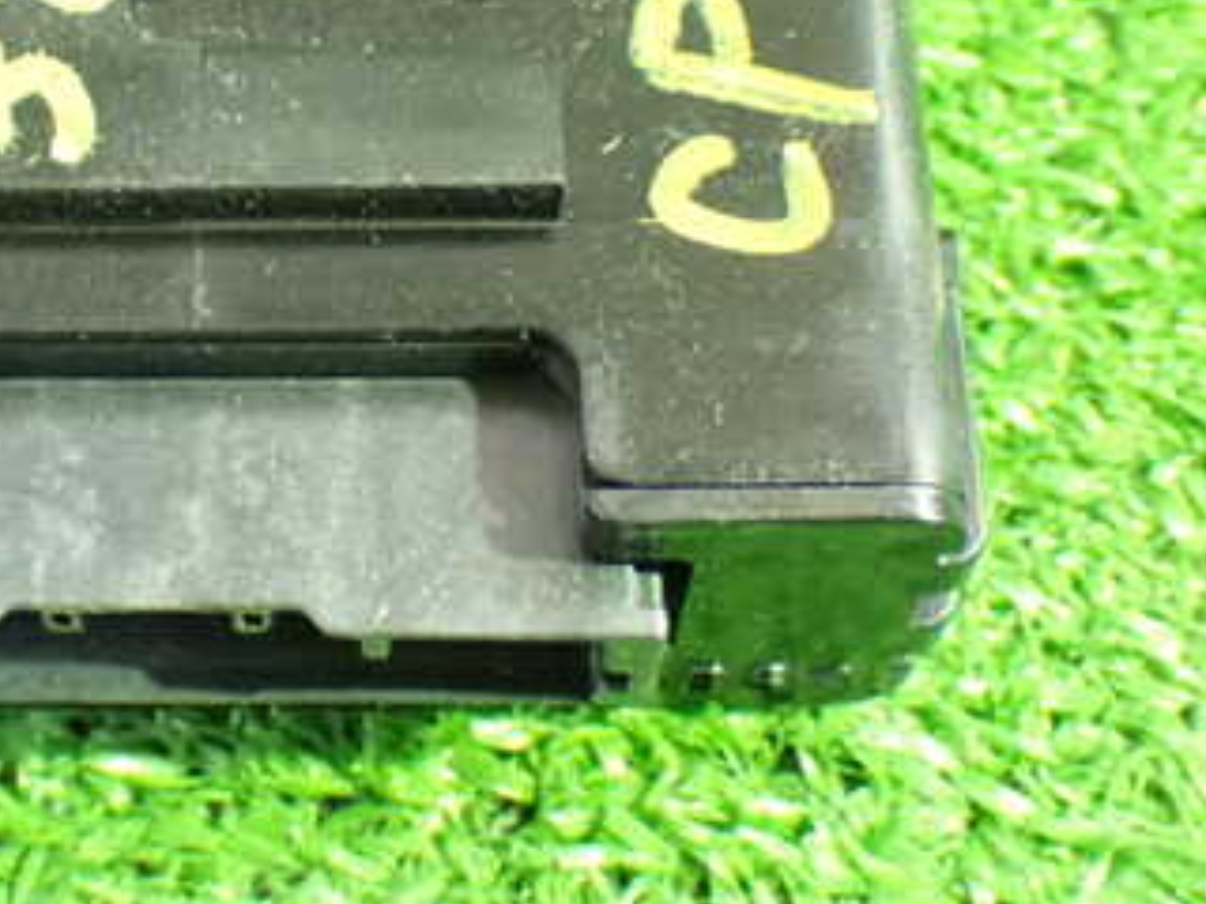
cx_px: 256
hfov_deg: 22.0
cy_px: 192
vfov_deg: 16.7
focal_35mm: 88
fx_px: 3066
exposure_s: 1/13
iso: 1600
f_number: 3.1
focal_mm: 8.4
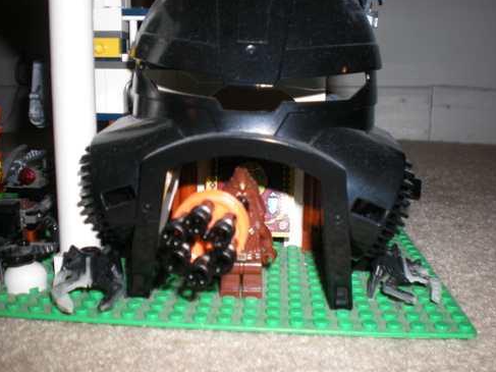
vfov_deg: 36.8
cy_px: 188
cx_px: 250
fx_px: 559
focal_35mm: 39
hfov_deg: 47.9
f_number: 3.1
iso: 64
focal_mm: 6.3
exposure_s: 1/60
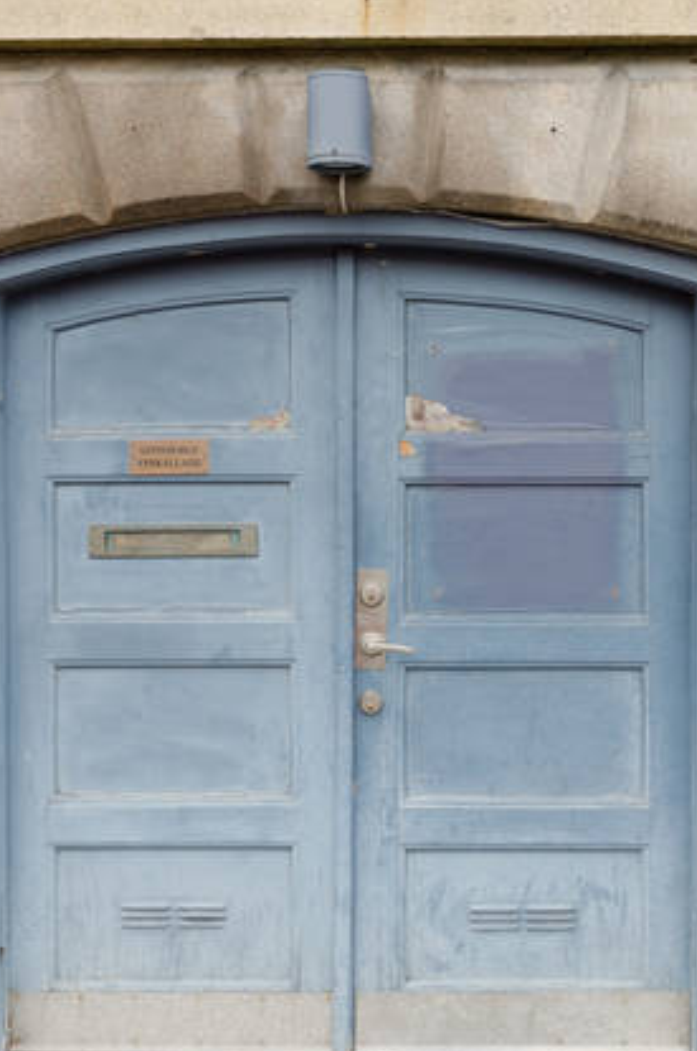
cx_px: 357
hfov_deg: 34.1
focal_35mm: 39
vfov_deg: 49.6
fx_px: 1137
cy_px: 565
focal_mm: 24
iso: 160
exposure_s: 1/30
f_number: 7.1
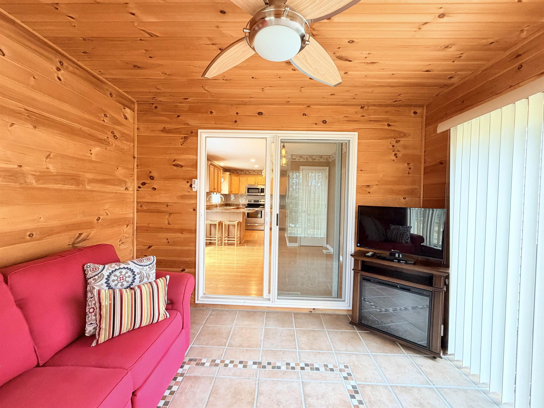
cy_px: 204
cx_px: 272
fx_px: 220
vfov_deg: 85.7
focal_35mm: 14
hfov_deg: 102.1
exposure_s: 1/121
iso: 320
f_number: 2.2
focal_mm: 2.22
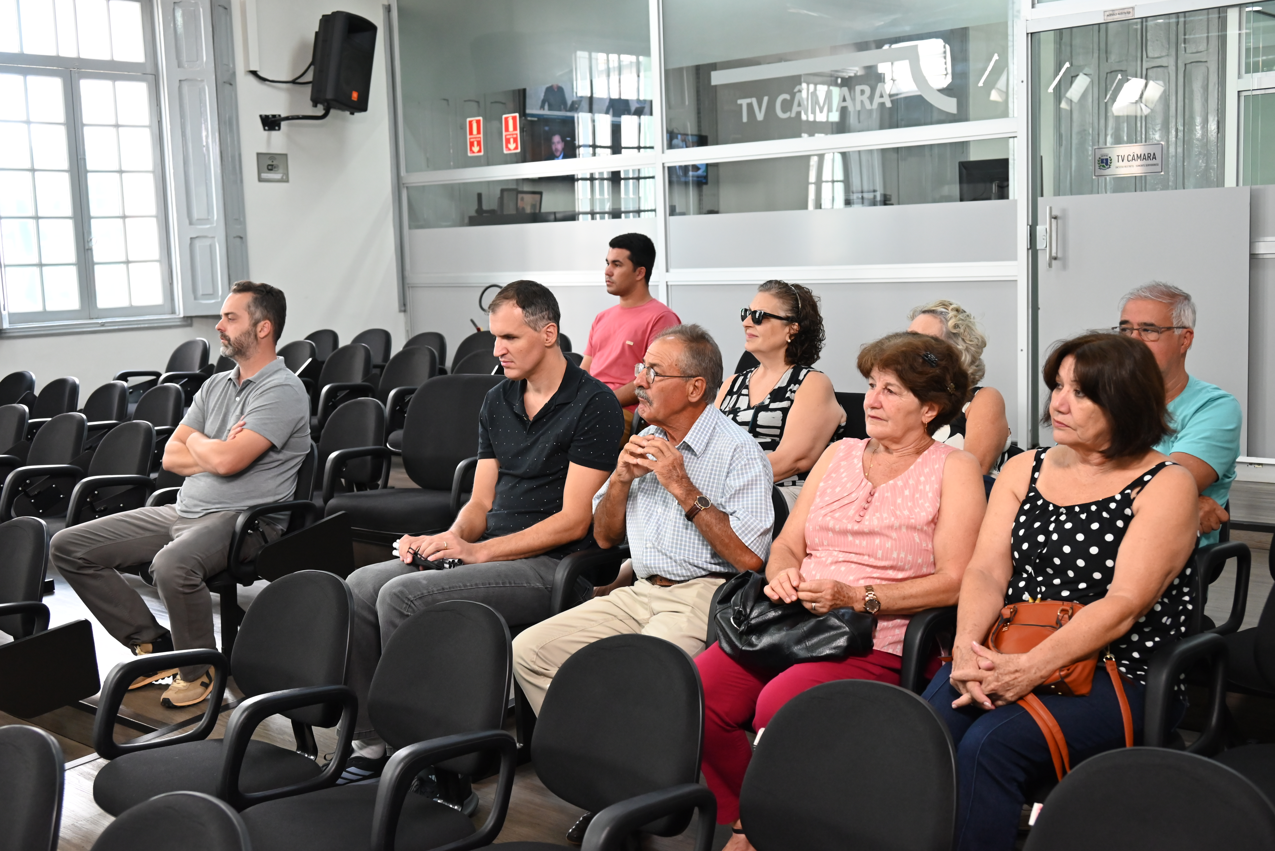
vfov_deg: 33.4
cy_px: 426
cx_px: 638
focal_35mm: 40
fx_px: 1417
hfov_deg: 48.4
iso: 2200
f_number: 5
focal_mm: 40
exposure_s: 1/125
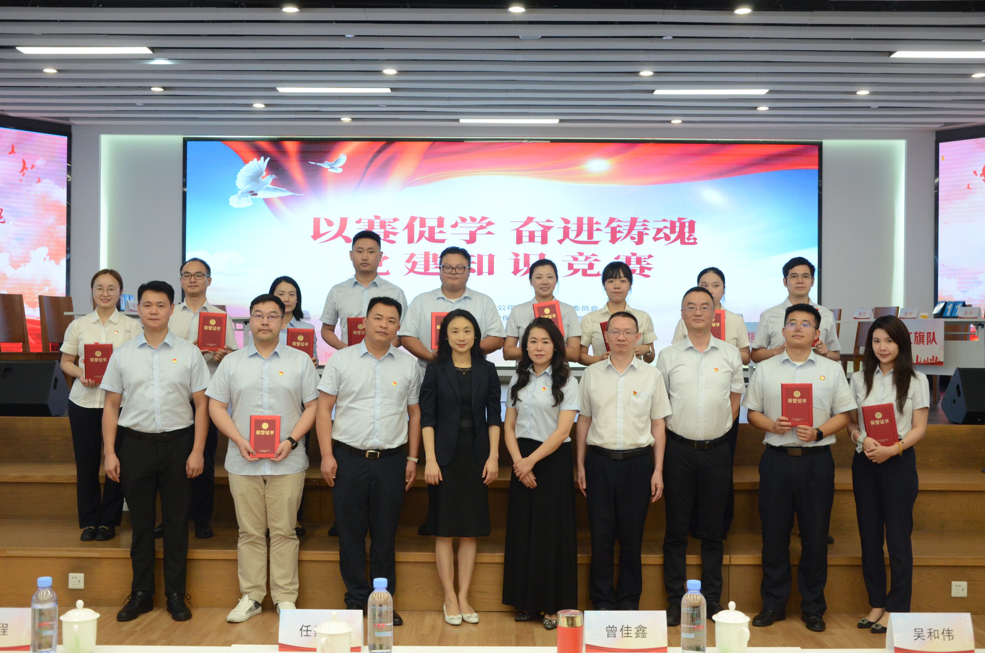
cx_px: 492
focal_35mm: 38
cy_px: 326
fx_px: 1024
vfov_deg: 35.3
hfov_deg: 51.4
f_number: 6.3
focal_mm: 25
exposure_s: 1/200
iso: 1600
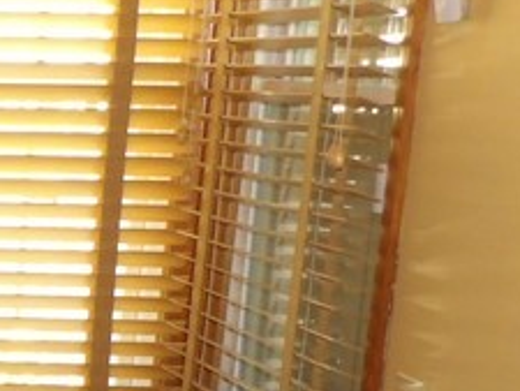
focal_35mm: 109
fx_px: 1638
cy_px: 393
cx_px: -502
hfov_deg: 14.9
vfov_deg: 13.4
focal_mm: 4.3
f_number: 3.2
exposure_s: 1/33
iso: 200
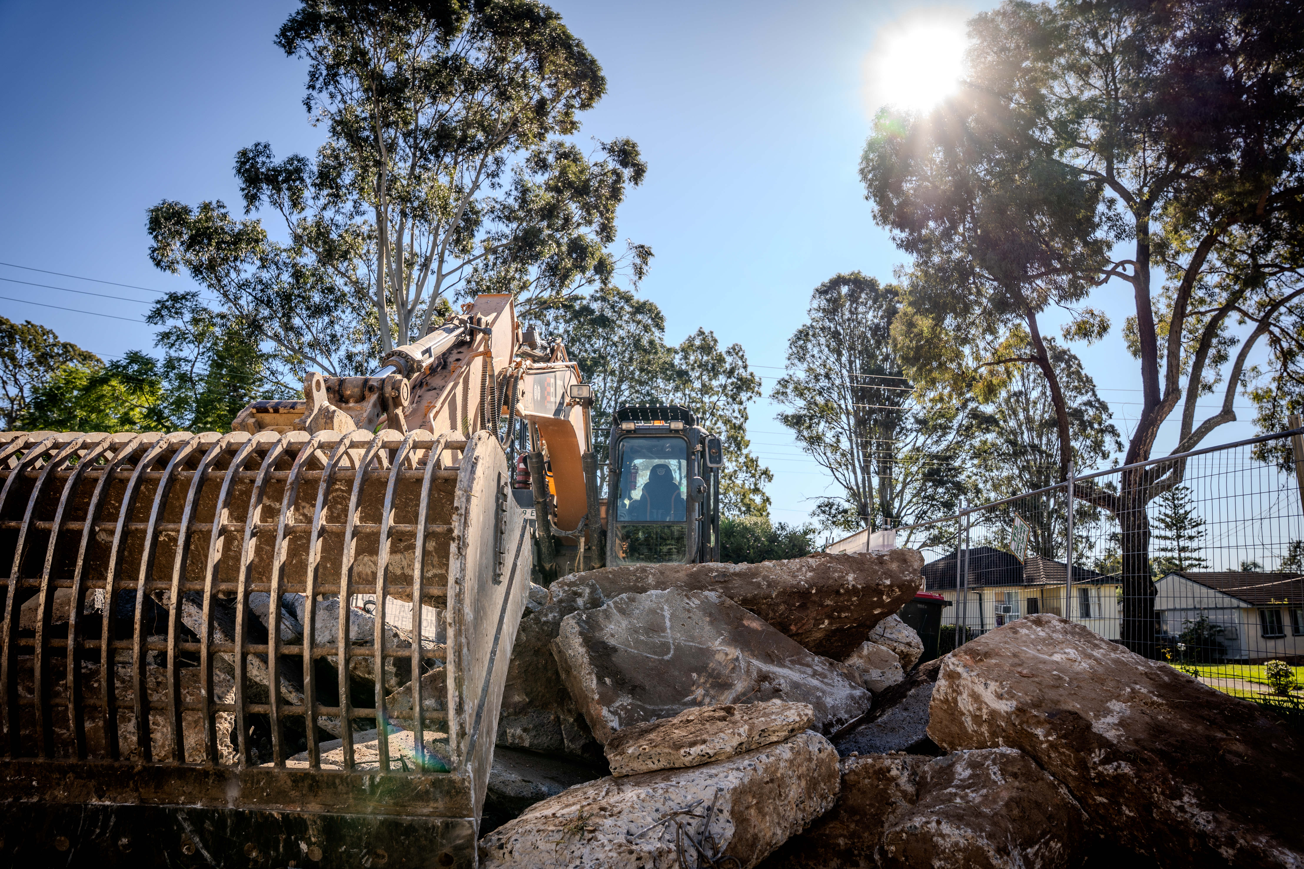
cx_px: 652
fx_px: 869
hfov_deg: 73.7
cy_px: 434
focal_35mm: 24
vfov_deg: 53.1
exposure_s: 1/200
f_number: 5.6
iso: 100
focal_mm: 24
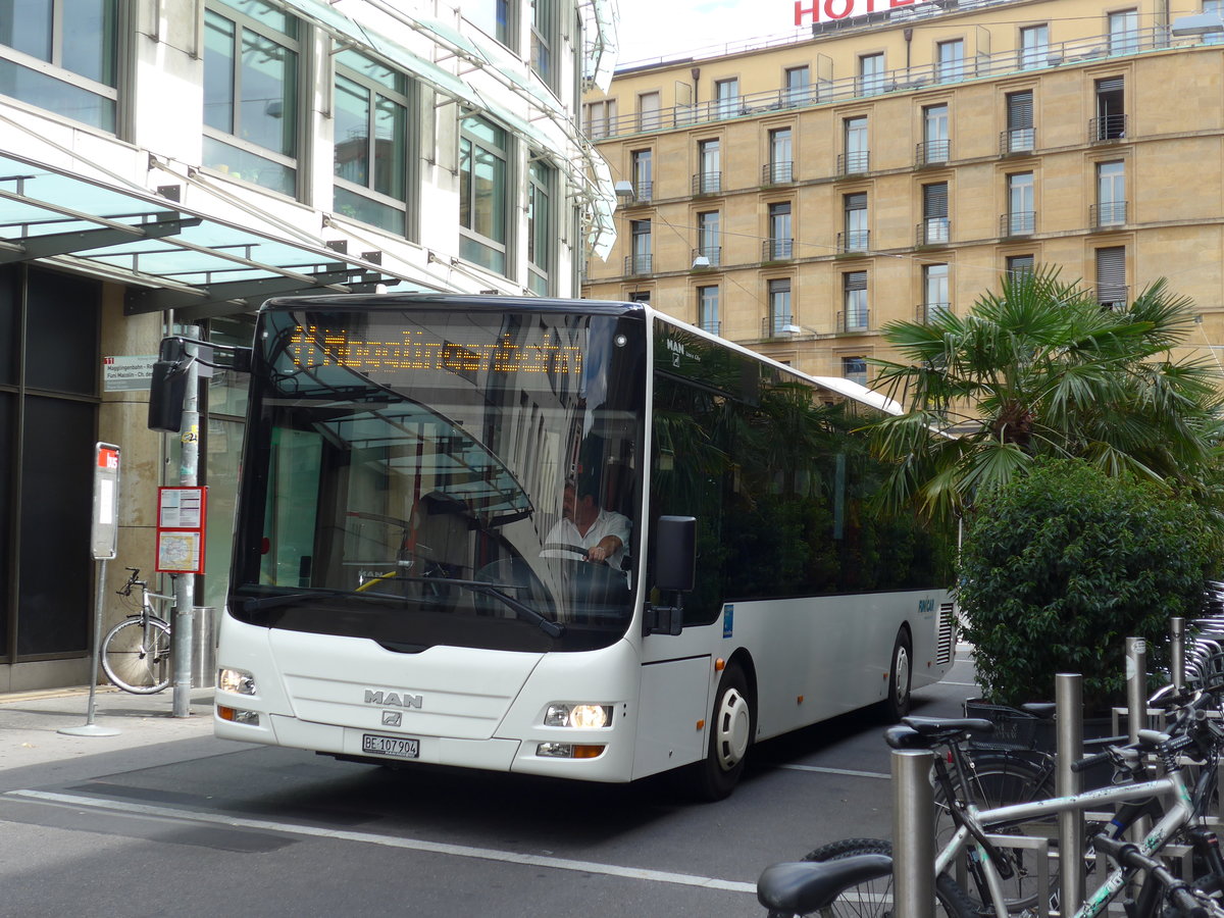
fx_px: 1839
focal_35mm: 52
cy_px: 459
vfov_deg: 28.0
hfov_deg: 36.8
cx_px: 612
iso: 80
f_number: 3.3
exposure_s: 1/320
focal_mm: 10.7
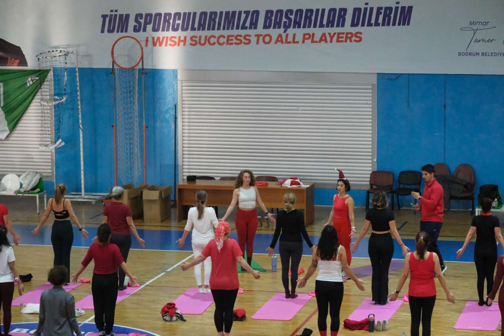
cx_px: 252
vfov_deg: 13.0
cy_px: 168
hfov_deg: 19.5
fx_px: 1470
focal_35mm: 105
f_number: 5.6
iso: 12800
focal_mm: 70
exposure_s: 1/1000
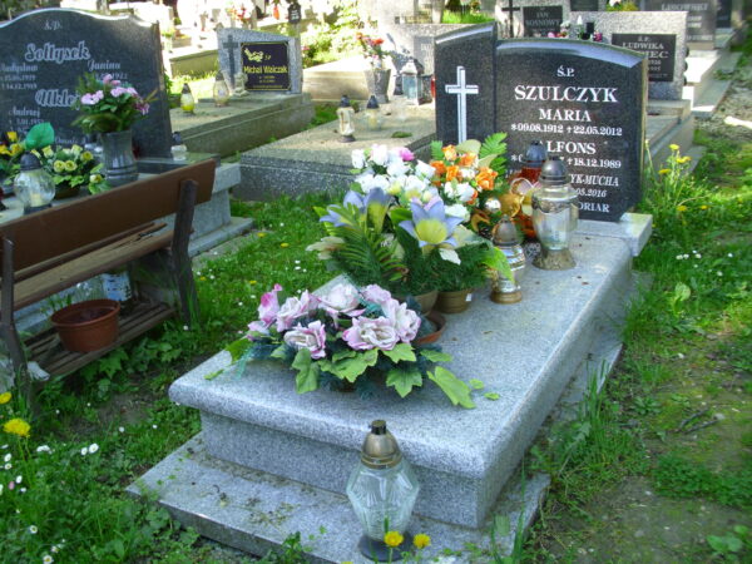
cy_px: 282
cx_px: 376
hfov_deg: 52.6
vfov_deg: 40.7
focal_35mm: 35
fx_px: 760
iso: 50
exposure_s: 1/66
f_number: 3
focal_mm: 6.2
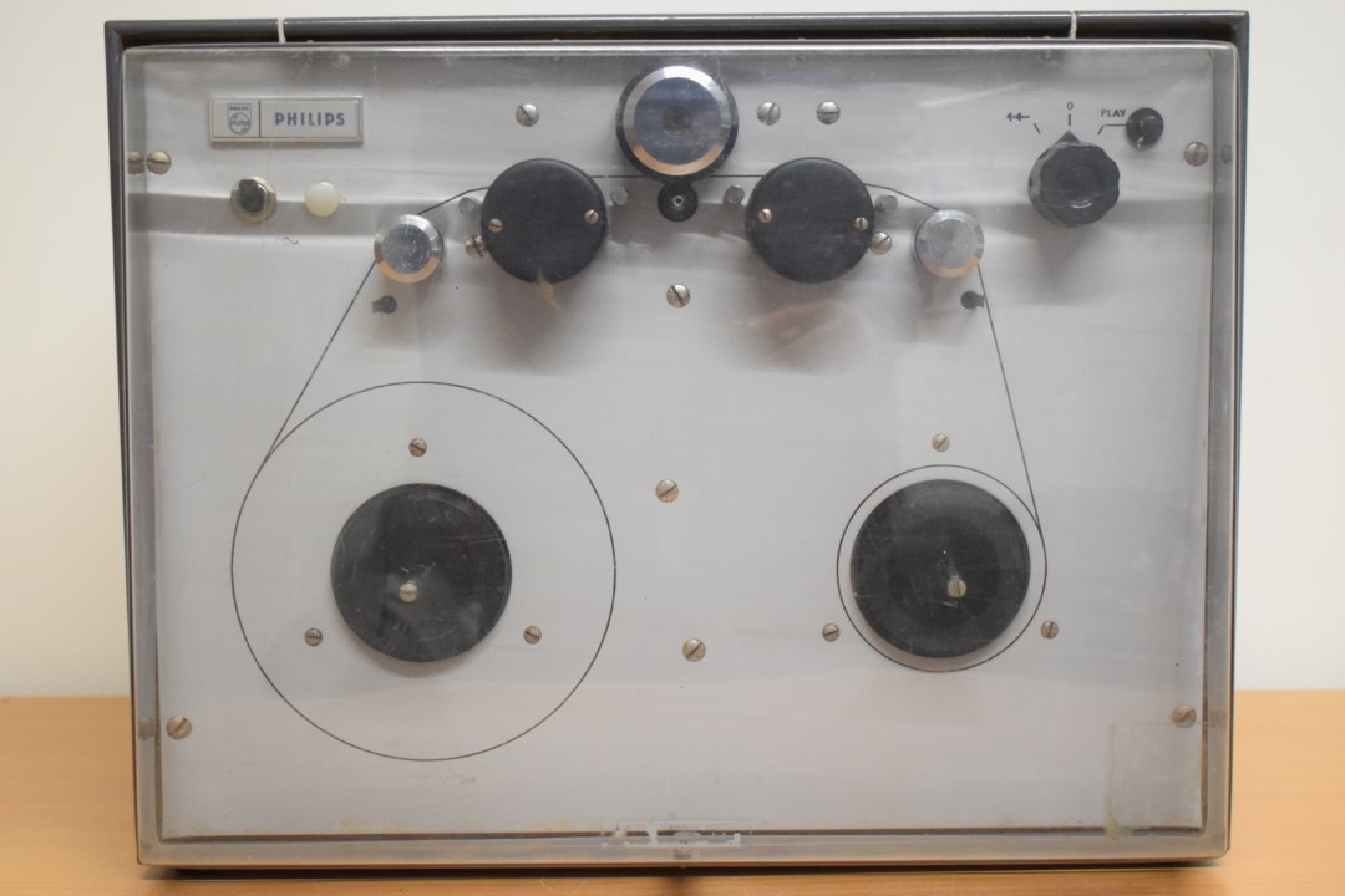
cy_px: 448
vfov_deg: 26.5
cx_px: 672
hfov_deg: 38.9
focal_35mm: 51
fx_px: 1905
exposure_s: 1/125
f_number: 4.5
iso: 3200
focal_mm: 34
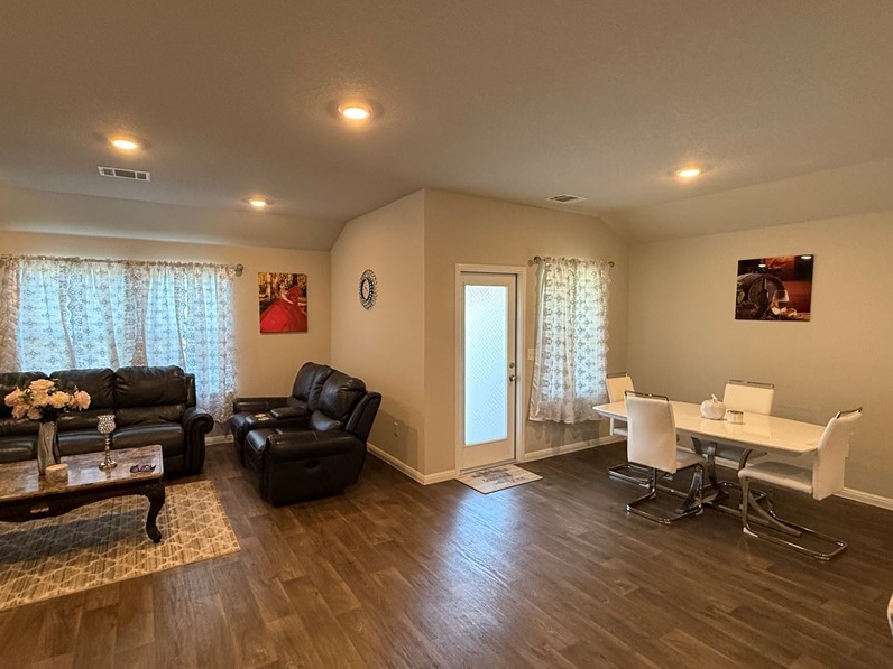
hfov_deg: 87.6
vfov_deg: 71.6
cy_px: 337
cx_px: 411
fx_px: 464
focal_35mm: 18
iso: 320
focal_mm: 2.22
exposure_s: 1/120
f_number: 2.2
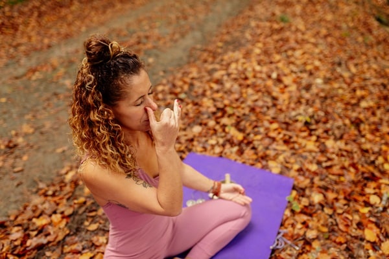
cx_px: 194
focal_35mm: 35
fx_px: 378
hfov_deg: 54.4
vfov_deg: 37.9
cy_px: 130
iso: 200
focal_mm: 35
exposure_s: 1/100
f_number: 2
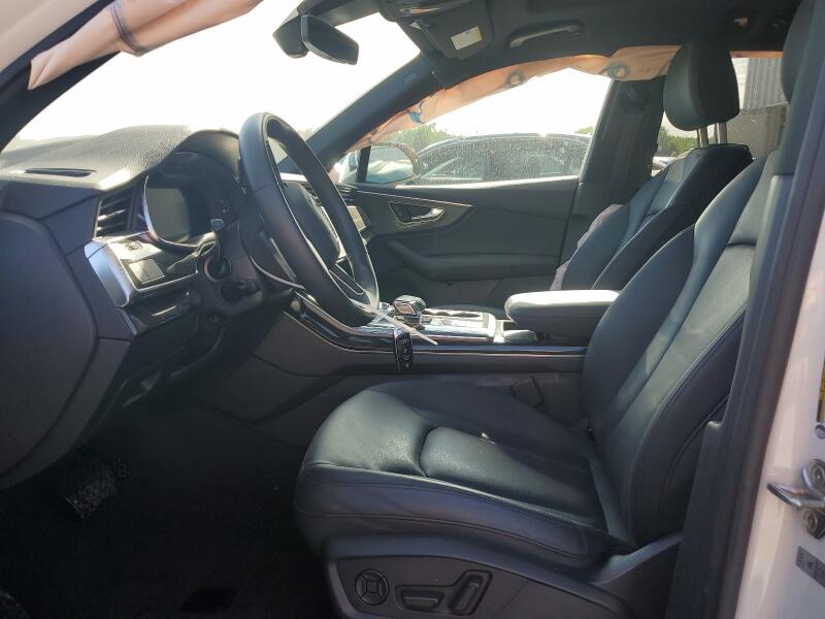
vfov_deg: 53.1
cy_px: 310
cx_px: 412
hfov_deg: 67.3
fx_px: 620
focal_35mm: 26
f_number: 1.5
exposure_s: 1/625
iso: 50
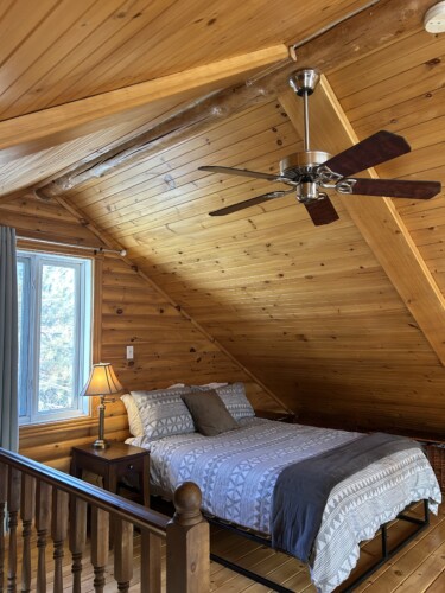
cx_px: 222
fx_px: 446
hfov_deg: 53.1
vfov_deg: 67.3
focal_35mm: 26
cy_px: 296
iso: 160
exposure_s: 1/60
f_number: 1.5
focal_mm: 5.7
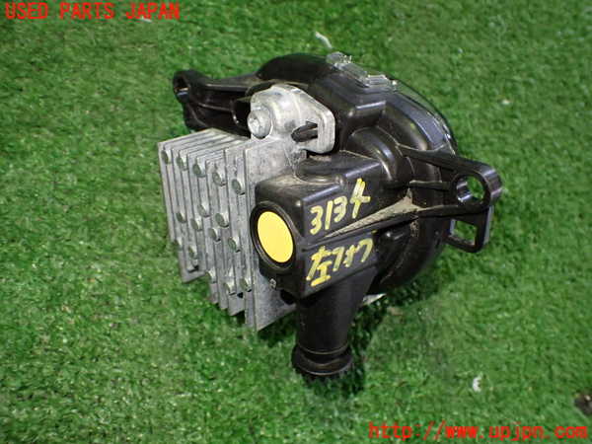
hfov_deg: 60.0
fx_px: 513
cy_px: 222
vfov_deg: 46.8
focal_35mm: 30
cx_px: 296
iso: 800
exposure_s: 1/125
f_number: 2.3
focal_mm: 5.4
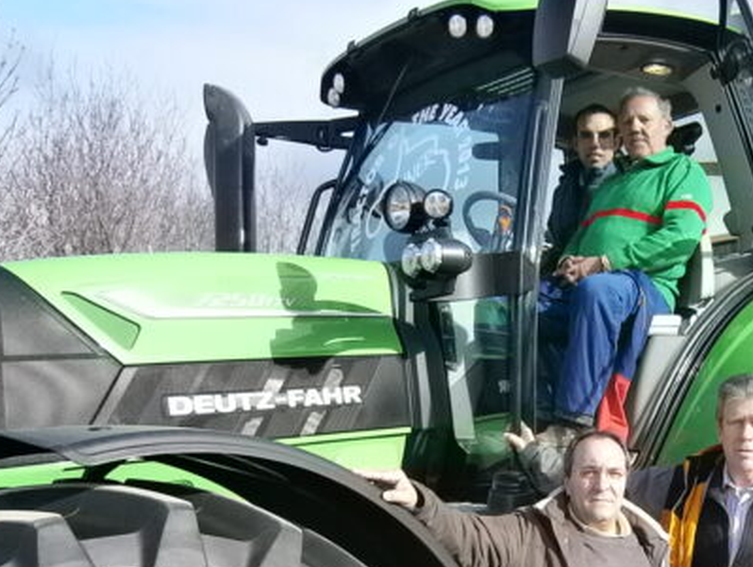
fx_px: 1089
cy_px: 472
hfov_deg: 36.4
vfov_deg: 28.4
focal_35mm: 50
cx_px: 638
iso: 80
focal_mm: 4.7
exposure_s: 1/100
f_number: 8
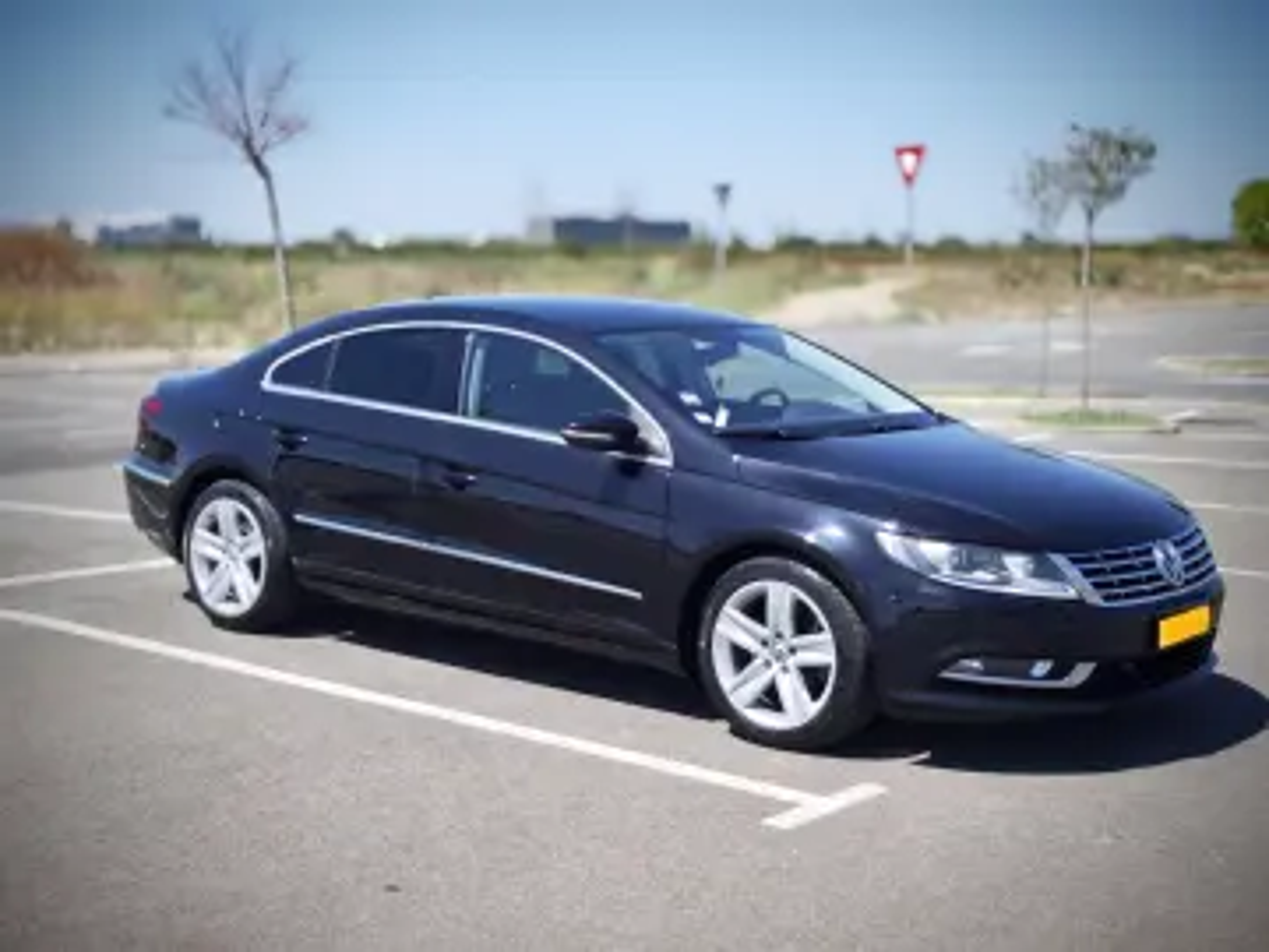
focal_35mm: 50
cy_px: 476
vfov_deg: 29.1
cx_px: 634
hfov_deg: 38.2
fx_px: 1833
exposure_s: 1/2026
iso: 50
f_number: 0.95
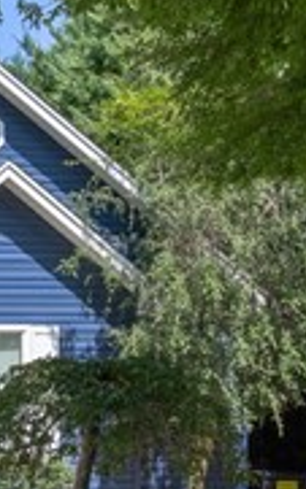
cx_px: -577
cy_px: 428
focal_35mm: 98
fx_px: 1309
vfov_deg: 20.8
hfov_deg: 10.2
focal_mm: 16
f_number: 8
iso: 200
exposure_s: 1/320
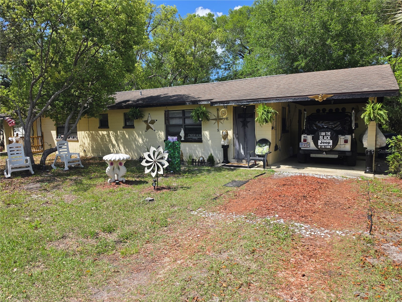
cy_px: 151
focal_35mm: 23
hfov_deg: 73.9
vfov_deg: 58.9
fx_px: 267
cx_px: 201
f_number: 1.4
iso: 64
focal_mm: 6.5
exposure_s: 1/4648
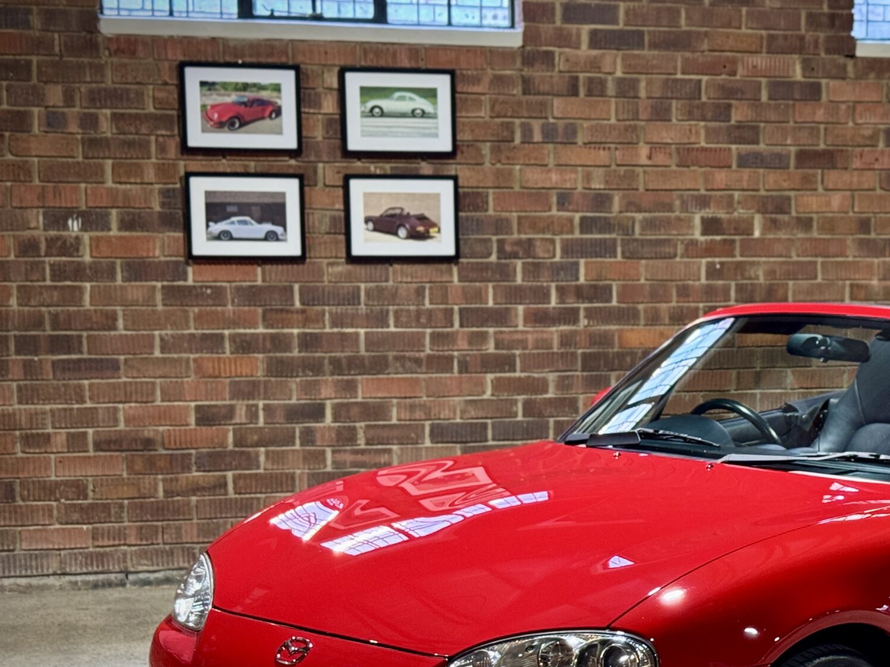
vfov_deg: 17.9
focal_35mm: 82
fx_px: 2108
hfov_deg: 23.4
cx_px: 756
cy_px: 488
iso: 320
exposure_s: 1/33
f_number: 1.78
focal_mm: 6.76
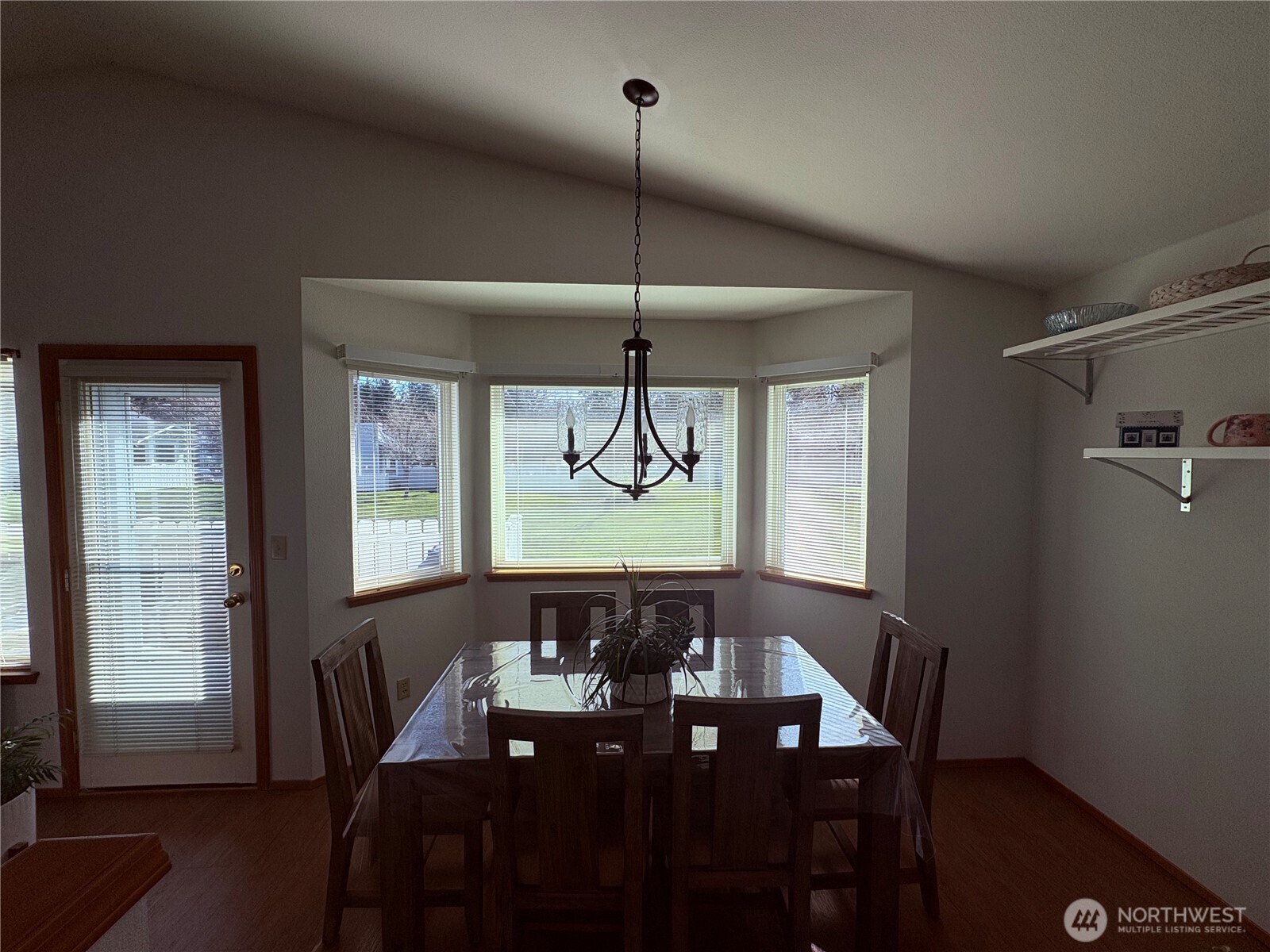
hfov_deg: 102.1
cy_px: 476
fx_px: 514
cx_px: 635
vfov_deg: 85.7
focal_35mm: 14
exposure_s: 1/1006
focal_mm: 2.22
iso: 64
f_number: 2.2
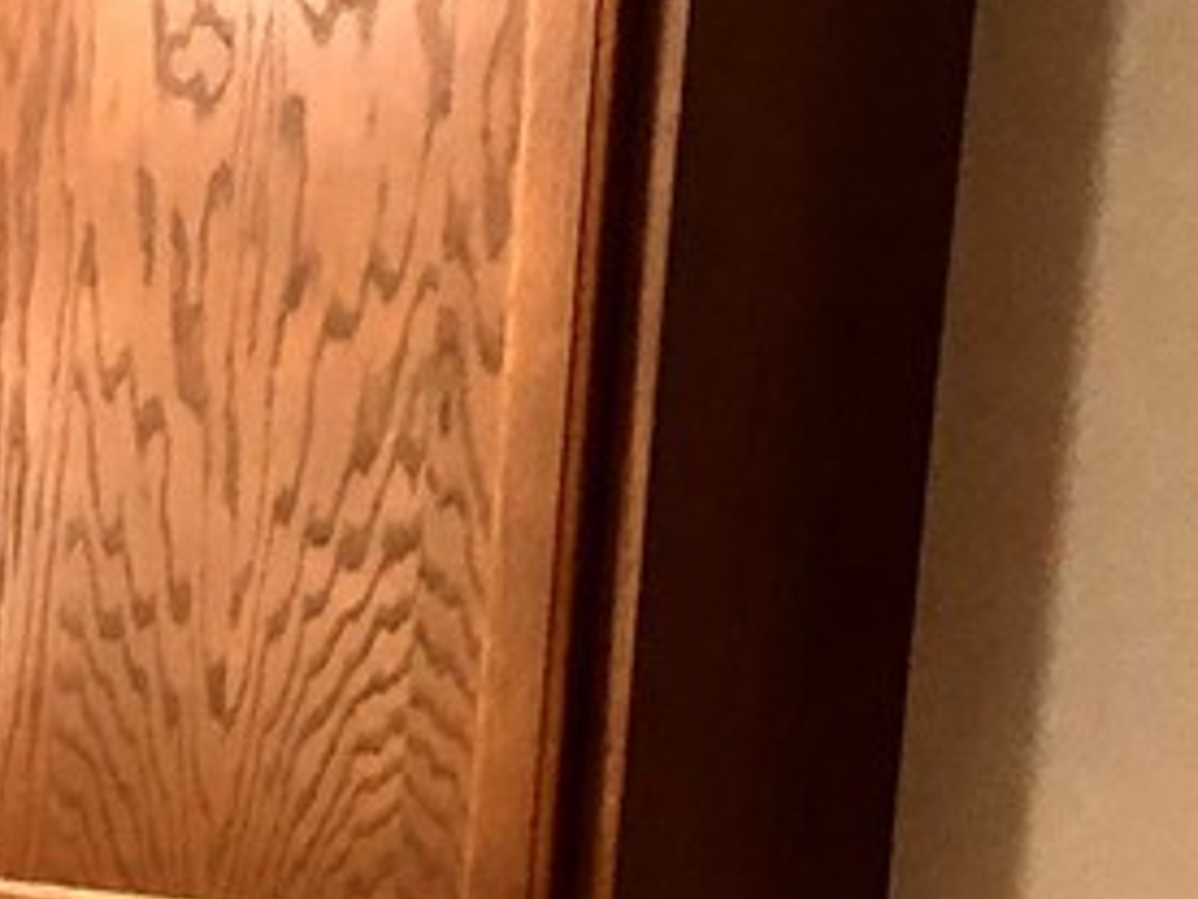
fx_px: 3599
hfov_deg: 16.6
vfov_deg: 13.8
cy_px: 1120
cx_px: -760
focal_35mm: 104
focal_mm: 3.99
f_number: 1.8
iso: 80
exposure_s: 1/15
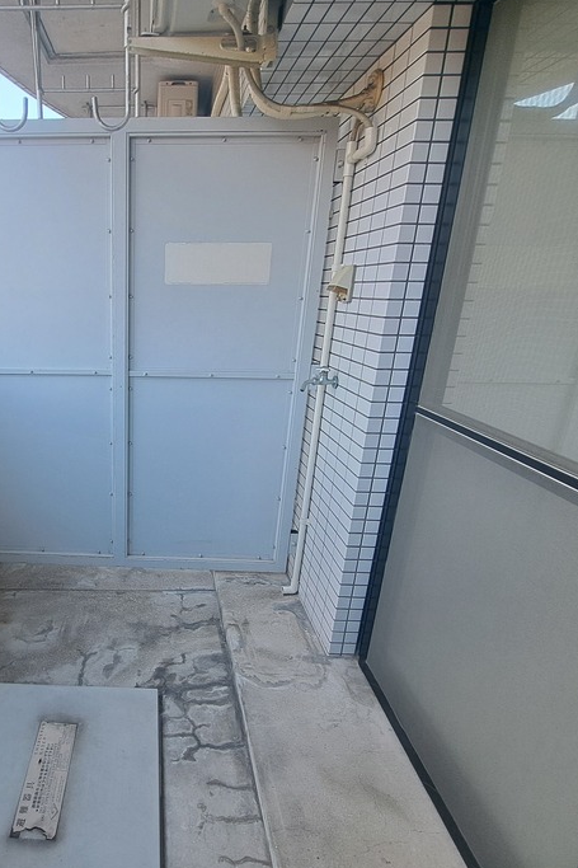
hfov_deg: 60.2
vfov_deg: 86.9
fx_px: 458
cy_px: 449
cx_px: 130
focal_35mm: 19
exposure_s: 1/181
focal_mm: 1.74
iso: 50
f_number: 2.2
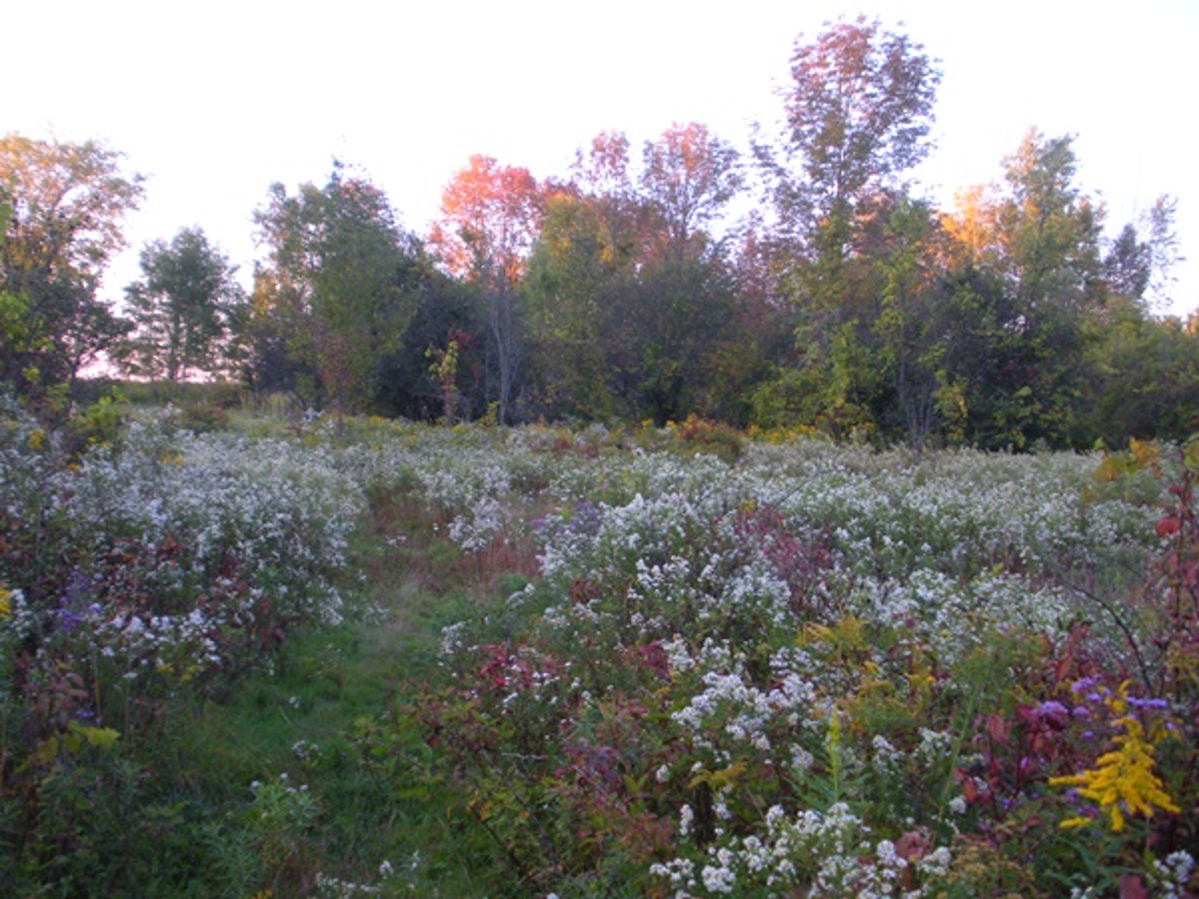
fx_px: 1247
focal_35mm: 36
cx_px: 600
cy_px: 450
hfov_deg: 51.4
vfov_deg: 39.7
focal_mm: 6.3
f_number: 3.5
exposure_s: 1/126
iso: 249
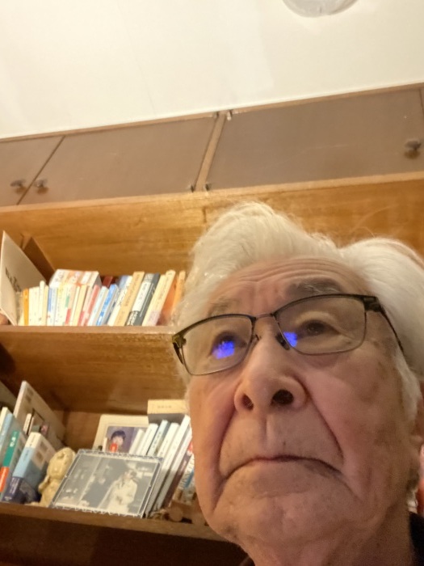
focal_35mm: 30
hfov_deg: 46.8
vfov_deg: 60.0
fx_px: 490
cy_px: 283
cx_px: 212
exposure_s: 1/15
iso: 1250
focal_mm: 2.71
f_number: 2.2
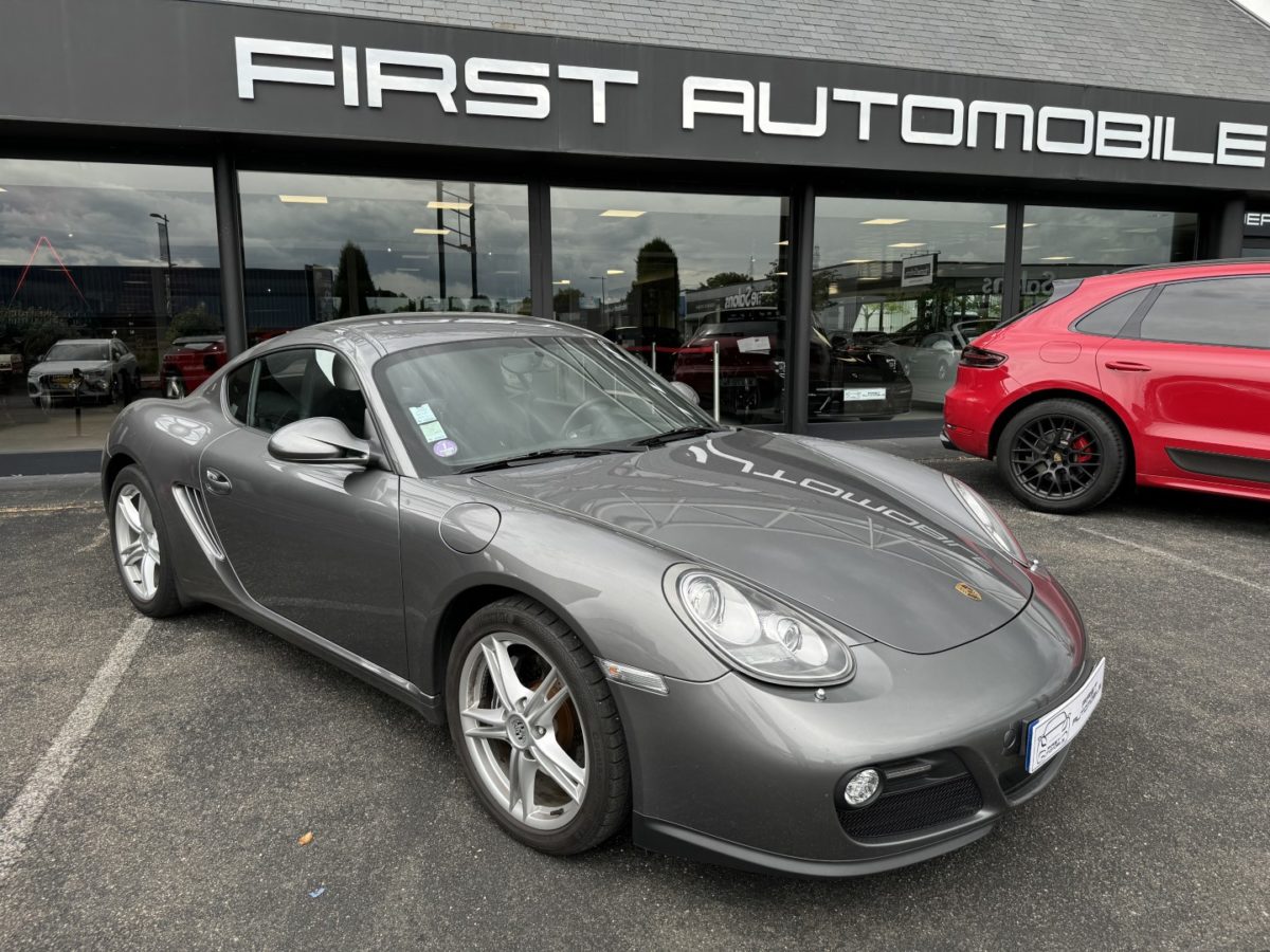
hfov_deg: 71.6
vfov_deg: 56.8
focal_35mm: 24
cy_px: 476
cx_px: 635
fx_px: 881
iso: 80
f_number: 1.78
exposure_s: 1/782
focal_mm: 6.76
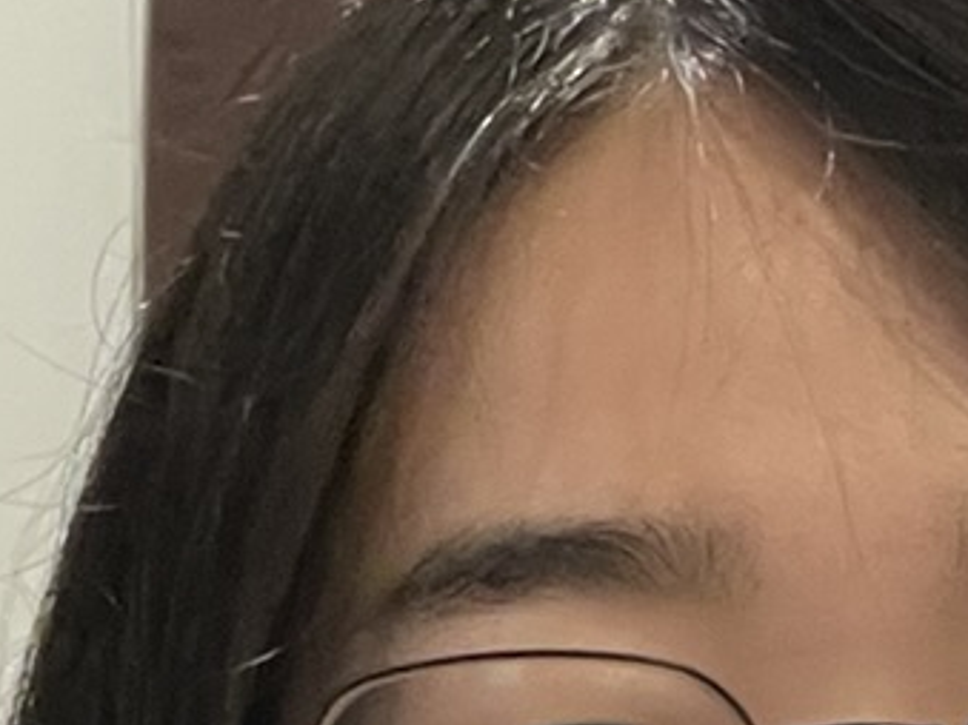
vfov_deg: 10.5
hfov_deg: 14.1
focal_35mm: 139
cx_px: 106
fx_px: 3886
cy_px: 916
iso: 640
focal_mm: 2.71
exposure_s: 1/17
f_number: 2.2
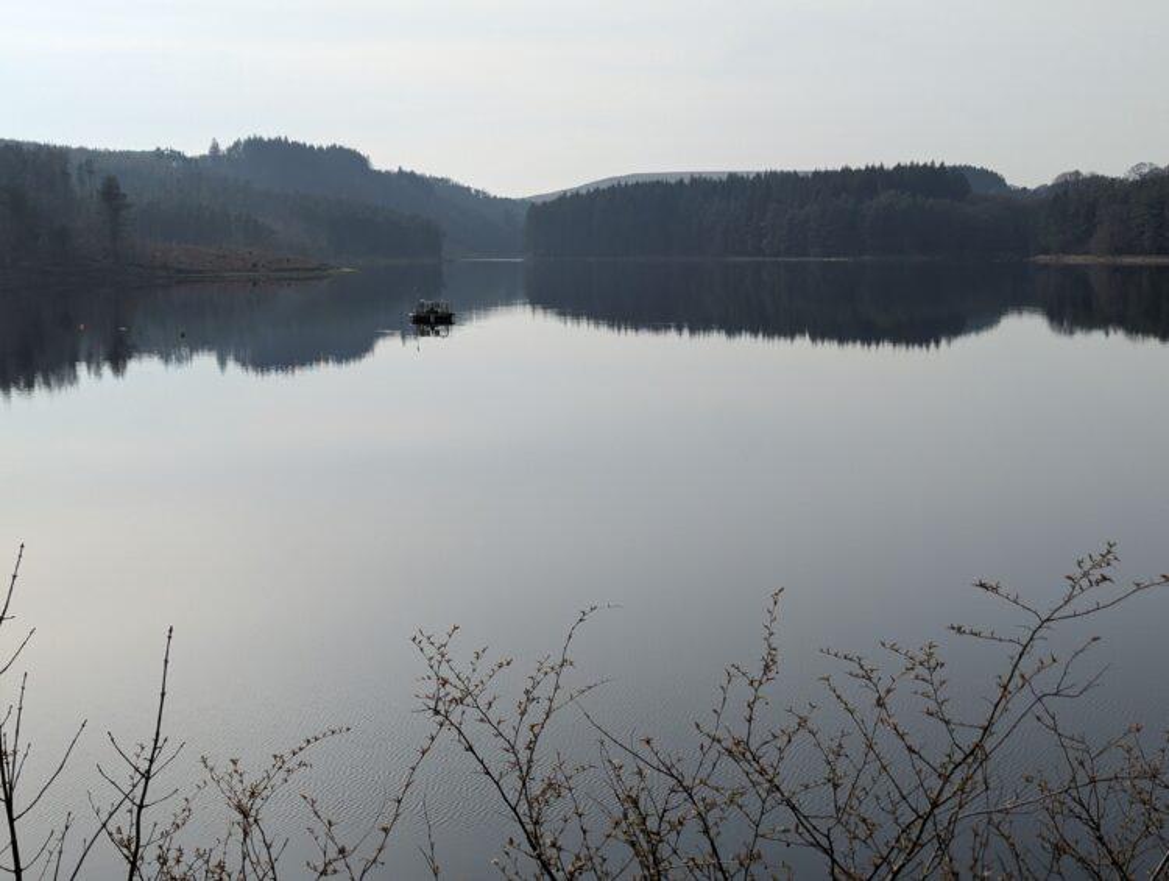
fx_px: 1624
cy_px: 440
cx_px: 584
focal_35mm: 48
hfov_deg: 39.6
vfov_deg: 30.3
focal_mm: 6.81
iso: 48
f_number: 1.85
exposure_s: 1/2817
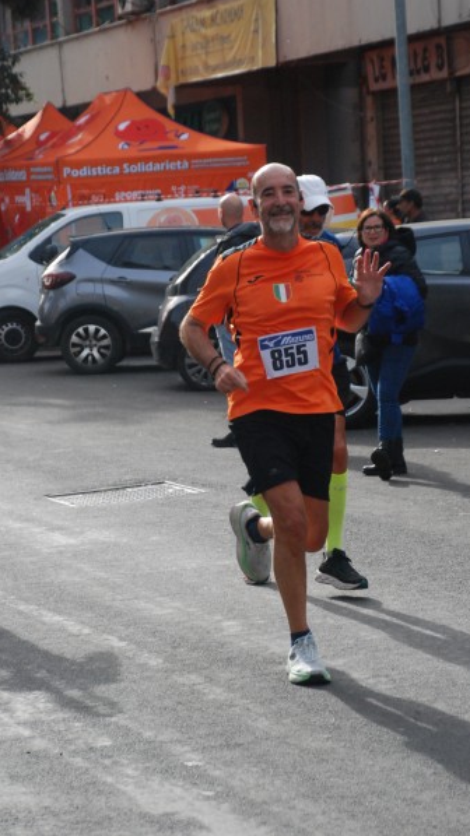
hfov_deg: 10.2
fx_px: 2628
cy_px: 418
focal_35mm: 119
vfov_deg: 18.1
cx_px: 280
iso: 1000
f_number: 5.6
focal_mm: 75
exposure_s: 1/1250
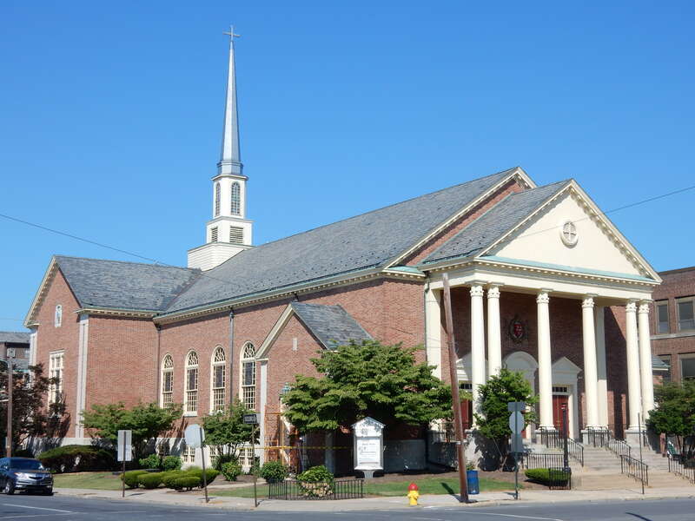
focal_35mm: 51
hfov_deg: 37.5
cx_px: 348
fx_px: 1024
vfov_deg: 28.6
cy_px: 260
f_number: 4.5
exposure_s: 1/1000
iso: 125
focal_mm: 9
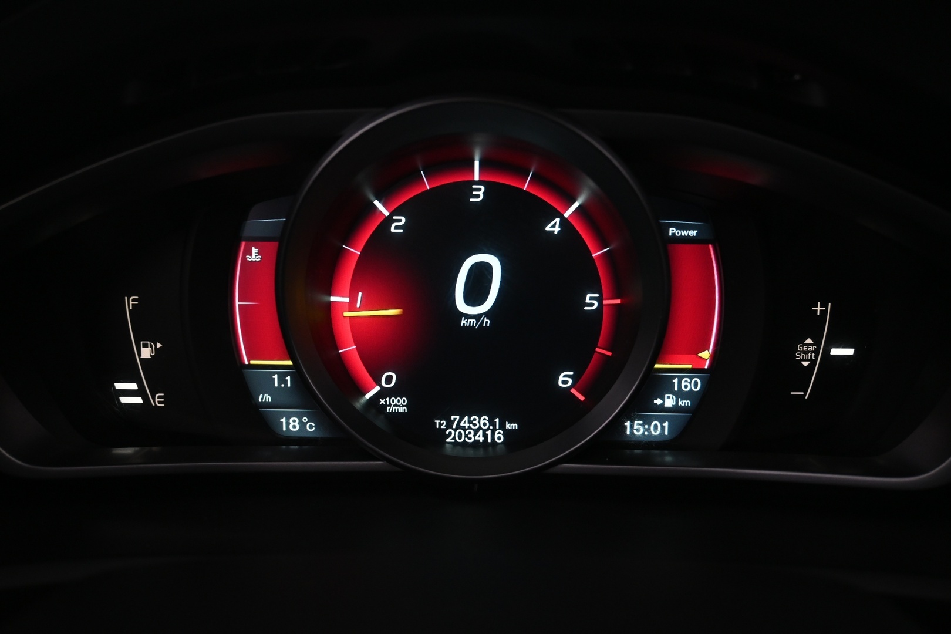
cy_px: 317
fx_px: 872
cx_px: 476
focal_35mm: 33
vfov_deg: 40.0
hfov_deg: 57.2
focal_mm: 22
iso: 1100
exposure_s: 1/40
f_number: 4
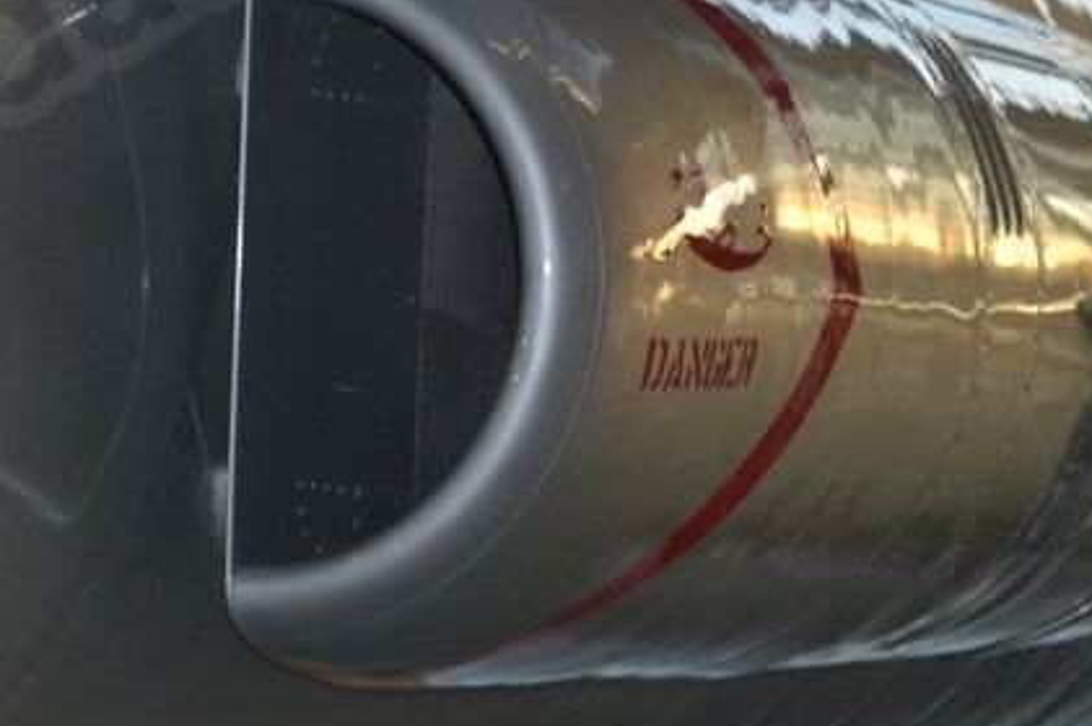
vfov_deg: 9.4
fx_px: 4425
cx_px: -415
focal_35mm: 146
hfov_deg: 13.4
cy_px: 274
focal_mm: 32
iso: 400
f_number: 4.8
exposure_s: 1/100
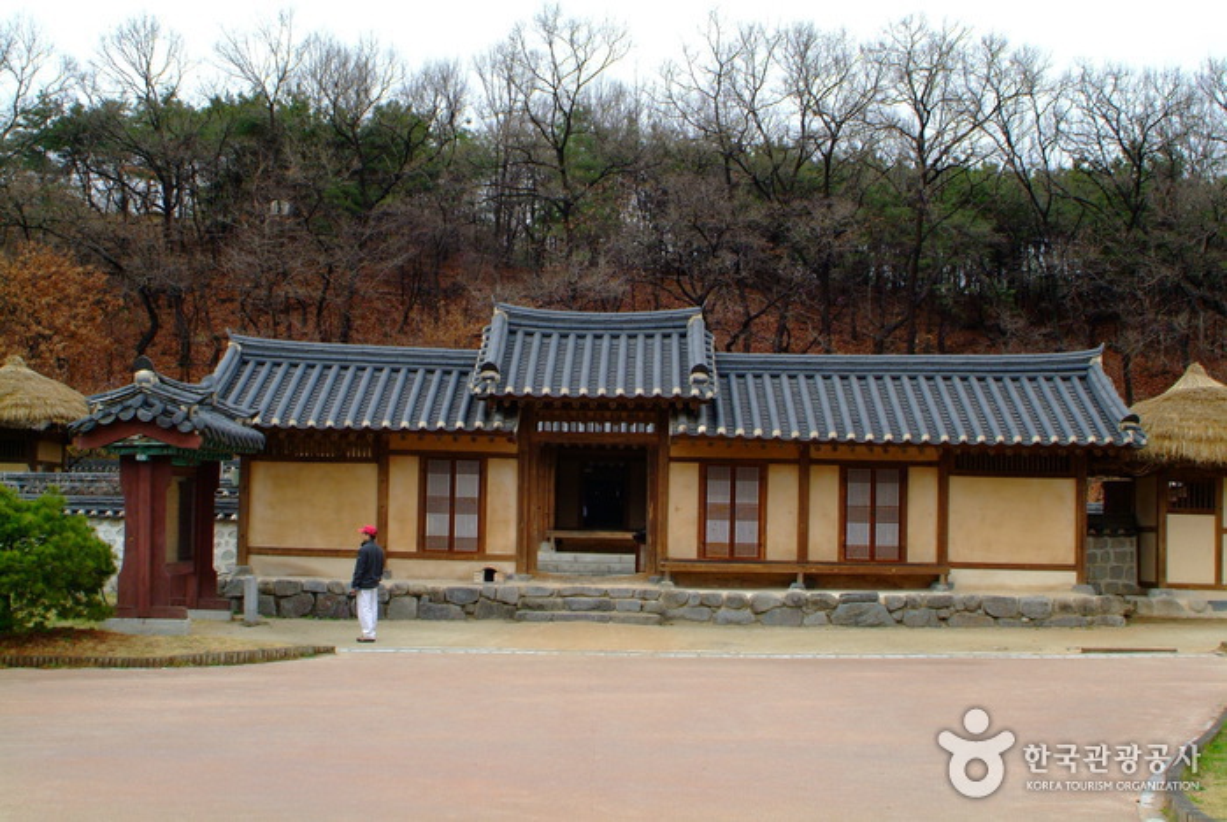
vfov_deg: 28.7
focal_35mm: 47
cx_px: 614
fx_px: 1604
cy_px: 411
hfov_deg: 41.9
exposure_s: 1/500
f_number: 11
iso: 800
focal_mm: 31
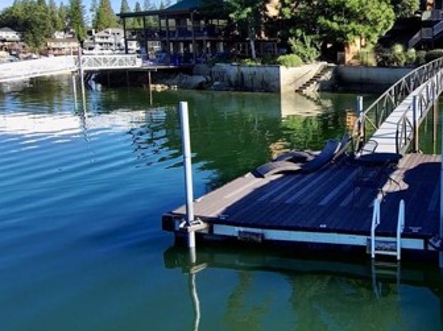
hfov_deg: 43.6
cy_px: 121
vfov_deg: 35.6
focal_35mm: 40
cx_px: 381
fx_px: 511
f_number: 2.8
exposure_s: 1/715
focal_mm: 3.7
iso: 100
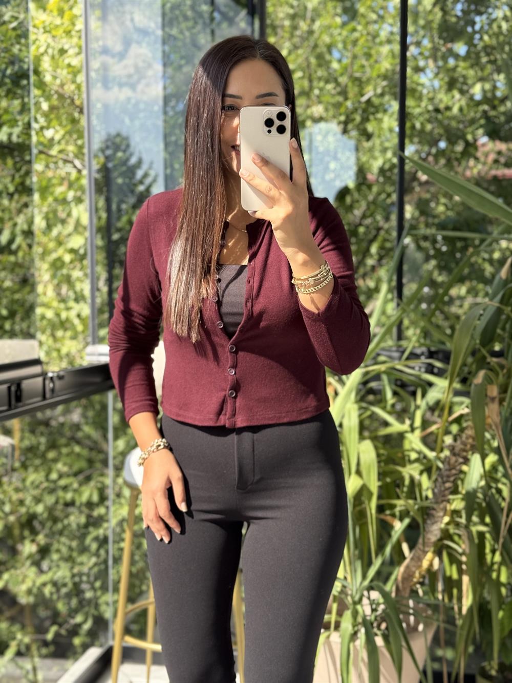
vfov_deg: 39.7
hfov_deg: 30.3
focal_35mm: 48
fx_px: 946
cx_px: 256
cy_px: 342
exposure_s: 1/625
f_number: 1.78
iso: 100
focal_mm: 6.76
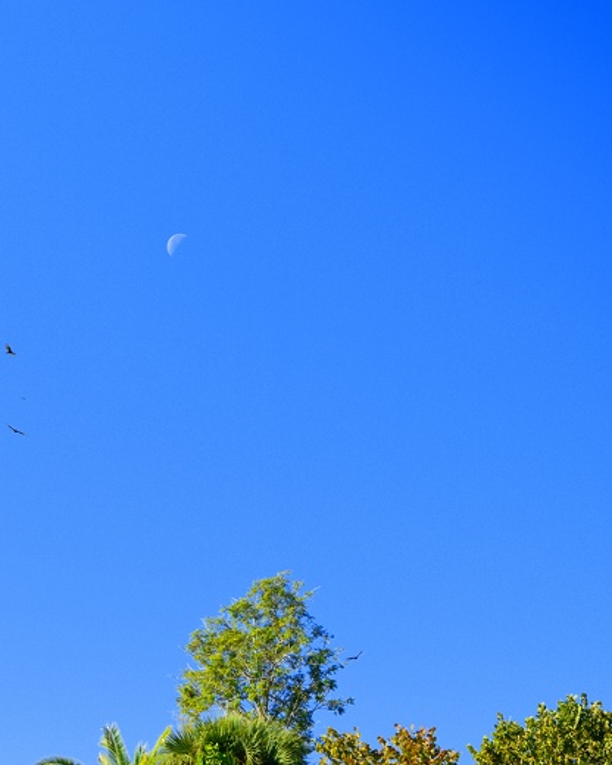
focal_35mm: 118
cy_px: 384
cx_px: 131
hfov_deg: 13.0
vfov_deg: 16.3
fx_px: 2665
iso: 100
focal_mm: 55
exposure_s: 1/125
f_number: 5.6
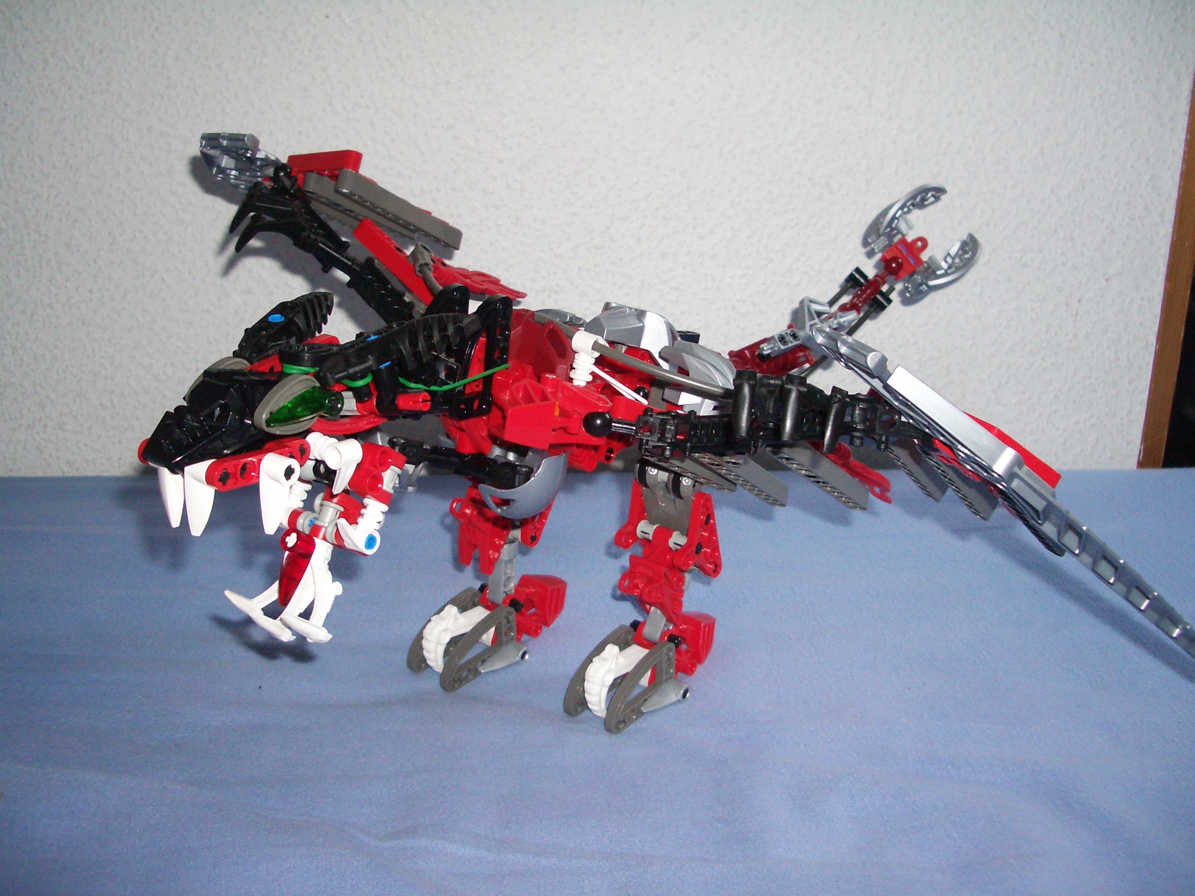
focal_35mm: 36
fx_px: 1243
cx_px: 602
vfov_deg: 39.7
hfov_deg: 51.4
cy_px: 454
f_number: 2.6
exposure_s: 1/60
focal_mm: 5.8
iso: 200
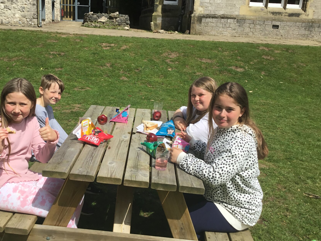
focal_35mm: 38
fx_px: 352
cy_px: 125
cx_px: 130
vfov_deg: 37.7
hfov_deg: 48.7
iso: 25
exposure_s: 1/1631
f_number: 2.4
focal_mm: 3.3
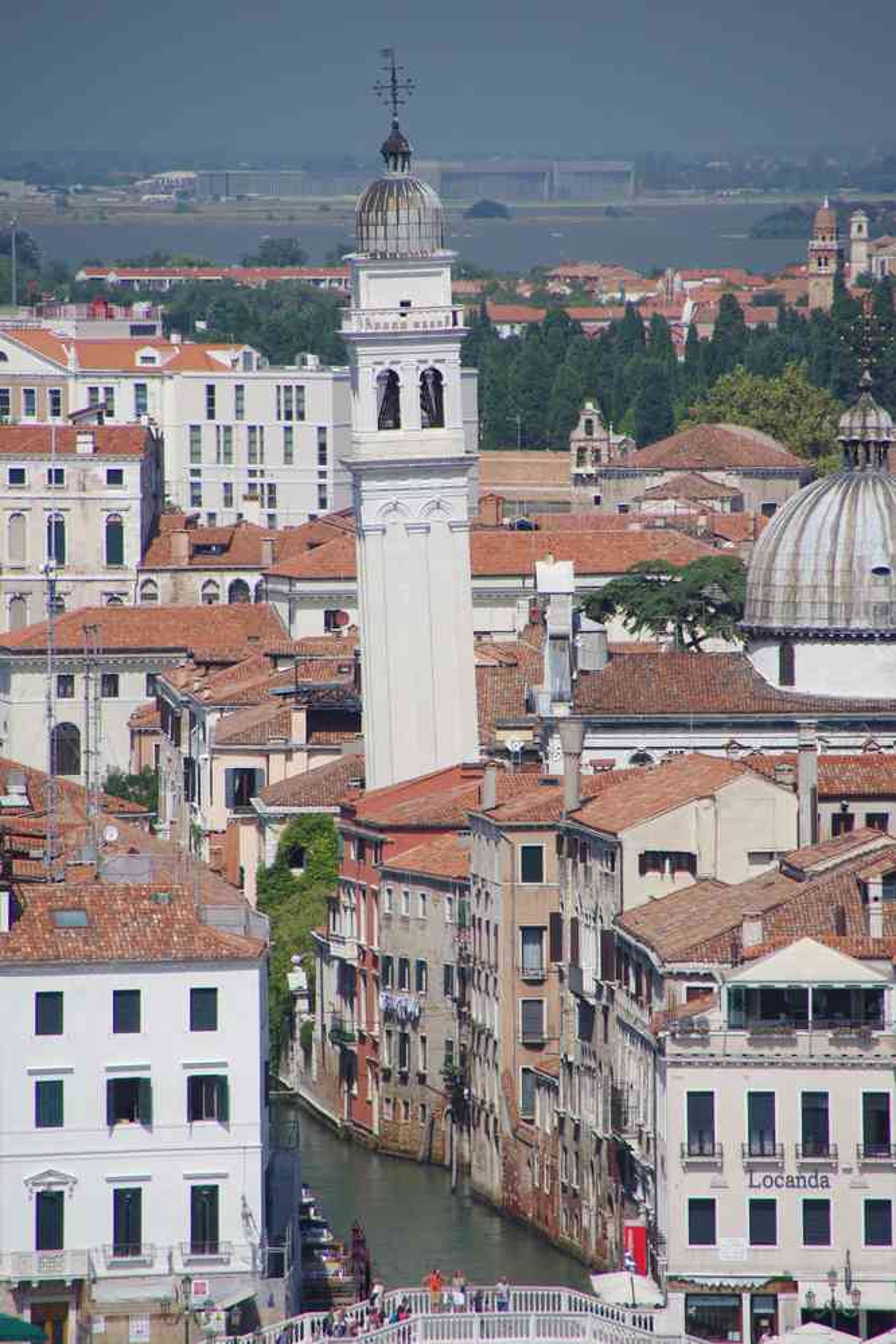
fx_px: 13999
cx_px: 448
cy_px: 672
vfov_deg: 5.5
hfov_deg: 3.7
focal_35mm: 375
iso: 400
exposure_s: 1/320
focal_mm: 250
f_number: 10
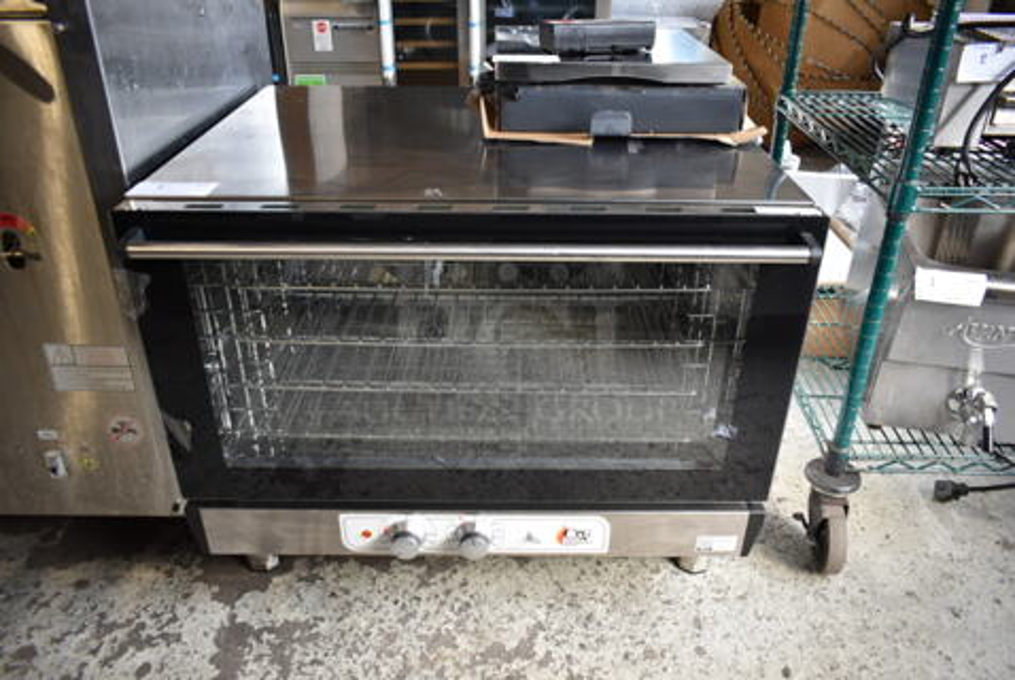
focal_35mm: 27
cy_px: 340
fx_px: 762
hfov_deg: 67.3
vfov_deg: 48.1
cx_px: 508
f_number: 3.5
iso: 320
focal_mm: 18
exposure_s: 1/30
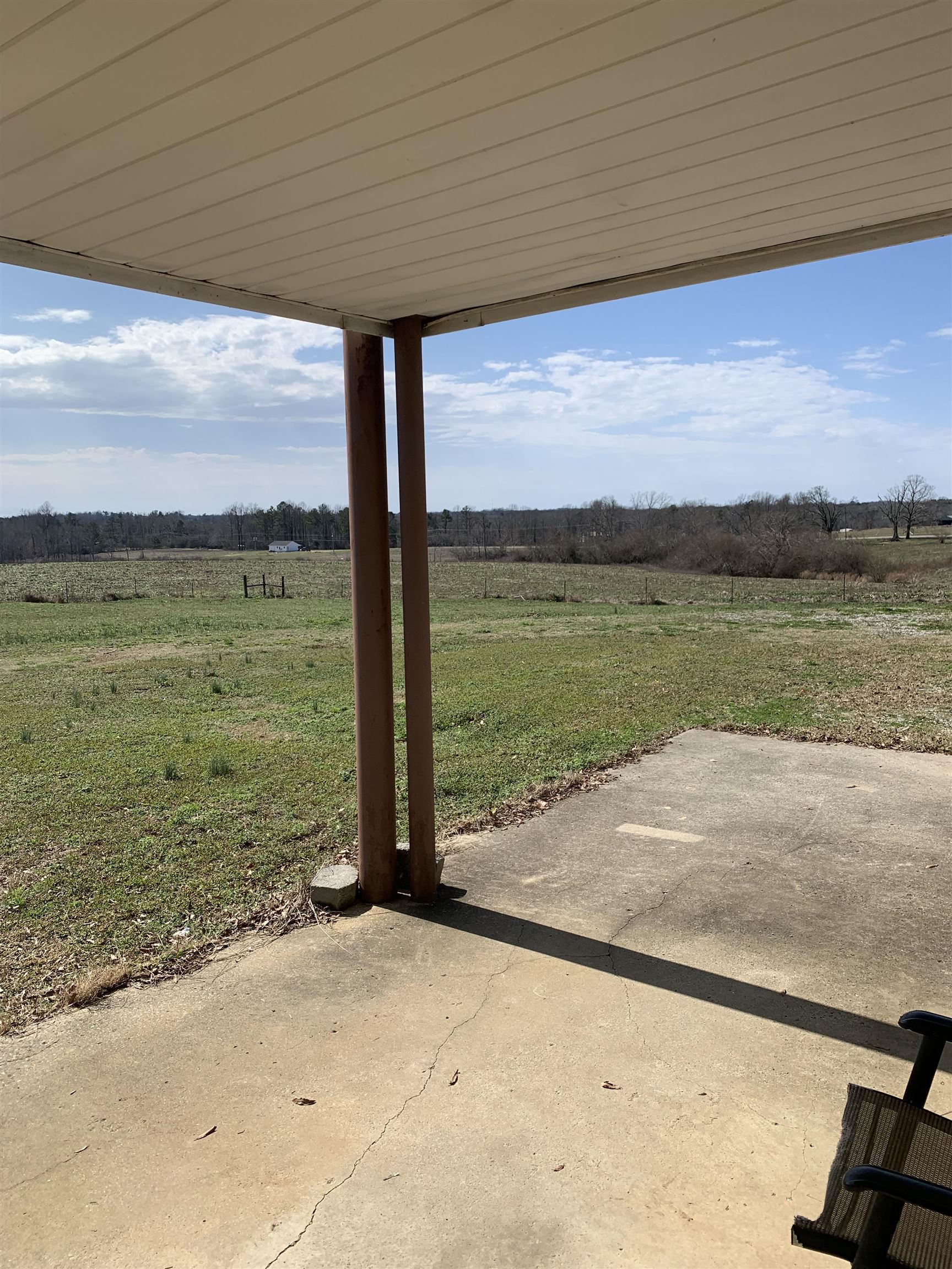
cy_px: 634
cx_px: 476
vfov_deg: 67.3
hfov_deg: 53.1
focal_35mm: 26
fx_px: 953
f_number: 1.8
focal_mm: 4.25
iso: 25
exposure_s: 1/2994
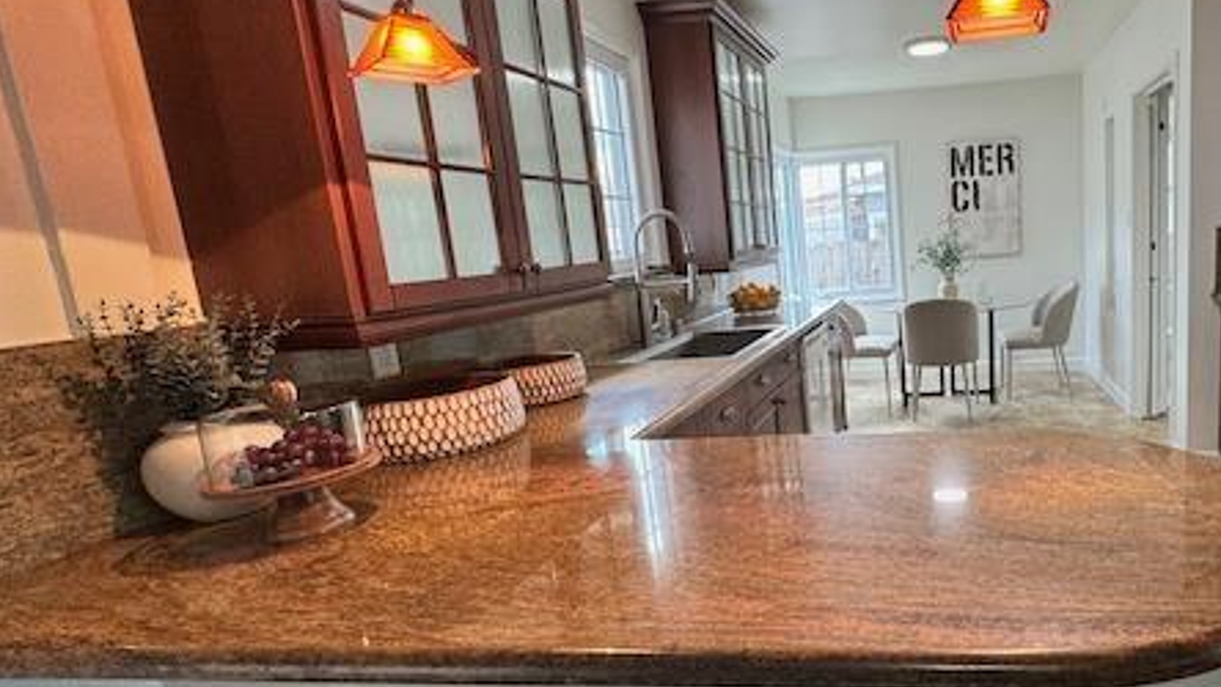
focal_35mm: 22
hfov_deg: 76.9
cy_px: 360
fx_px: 712
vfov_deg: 51.5
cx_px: 872
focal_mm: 2.22
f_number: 2.2
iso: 160
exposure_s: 1/120
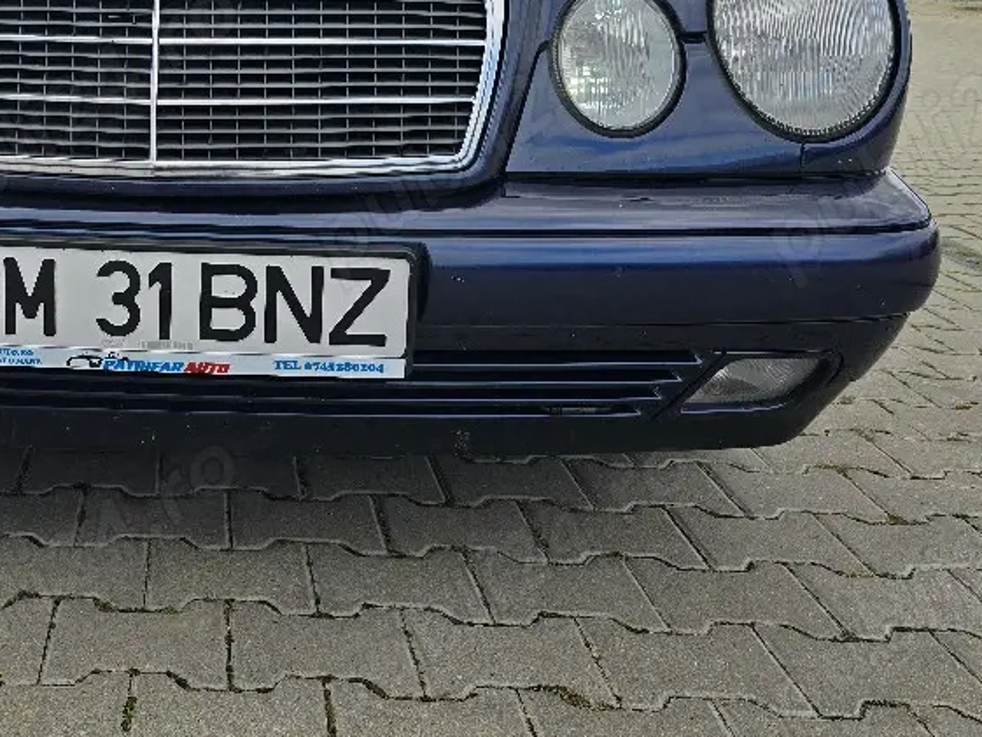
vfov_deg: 34.0
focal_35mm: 41
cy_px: 142
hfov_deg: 43.1
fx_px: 1163
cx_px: 165
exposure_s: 1/588
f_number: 1.7
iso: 12
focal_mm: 6.3
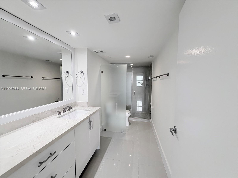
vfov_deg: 85.7
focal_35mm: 14
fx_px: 96
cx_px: 119
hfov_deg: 102.1
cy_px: 89
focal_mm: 2.22
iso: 200
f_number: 2.2
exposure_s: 1/120
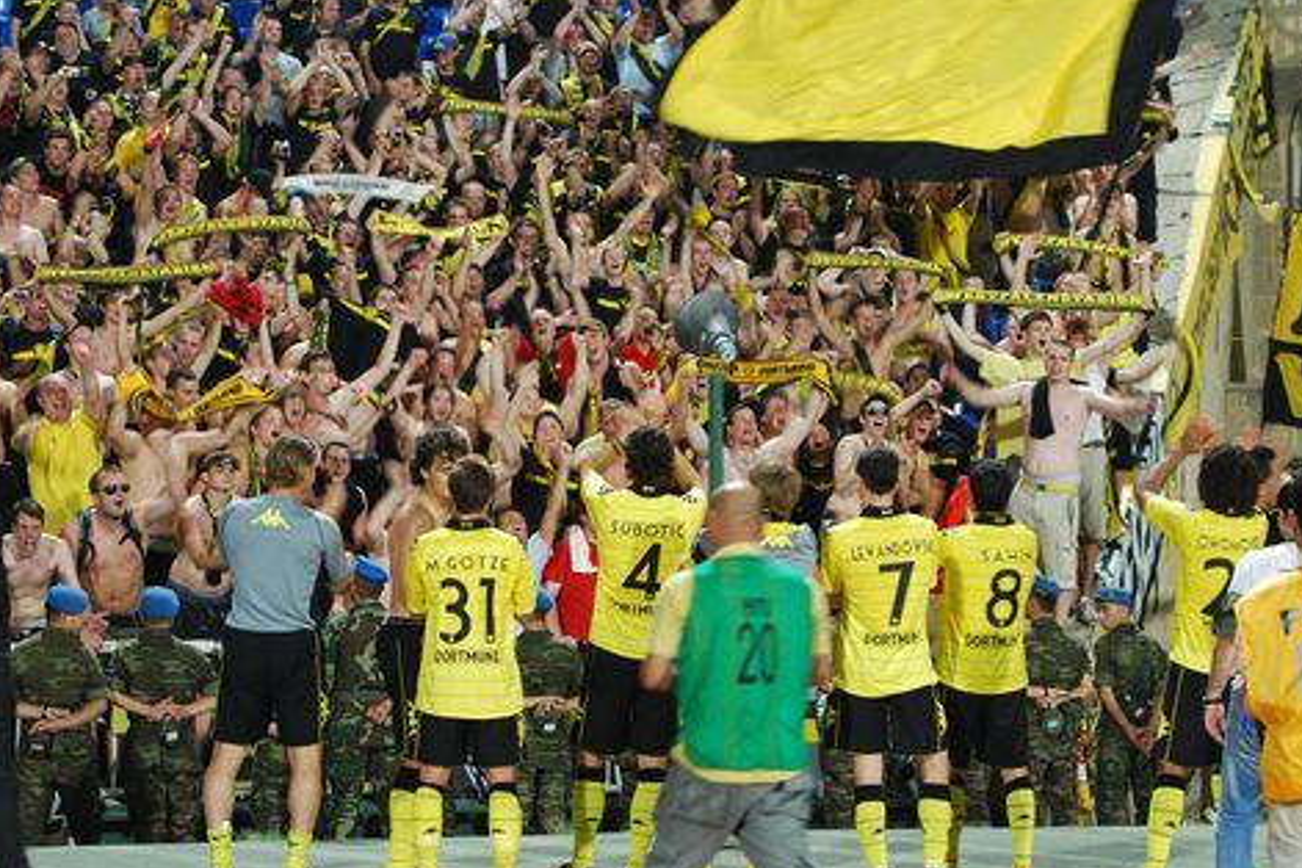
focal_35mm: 120
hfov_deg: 17.1
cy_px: 431
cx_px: 641
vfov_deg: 11.5
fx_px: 4323
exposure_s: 1/30
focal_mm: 75
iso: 400
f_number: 2.8
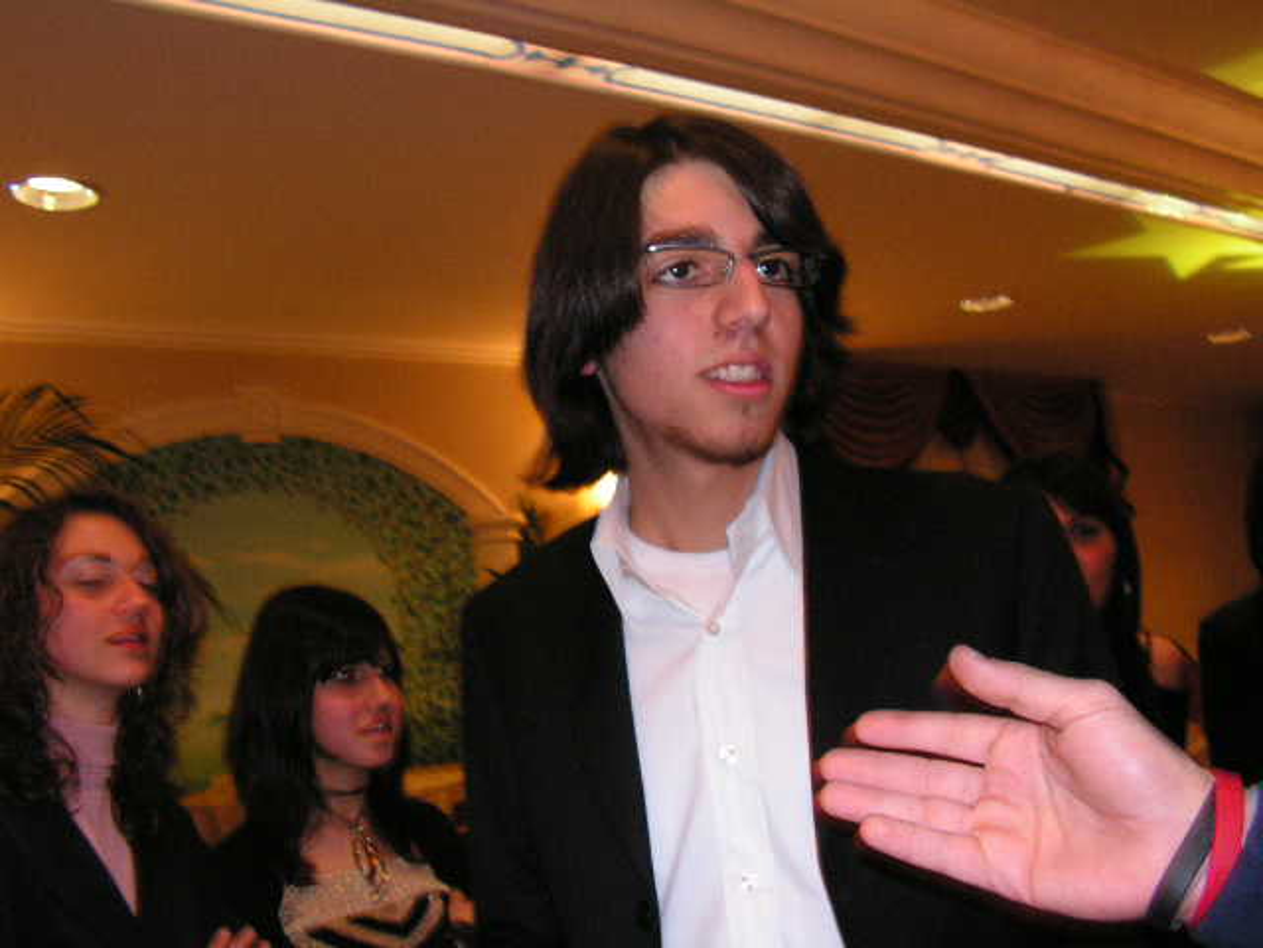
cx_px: 632
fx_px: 1313
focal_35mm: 36
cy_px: 474
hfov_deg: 51.4
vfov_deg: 39.7
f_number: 3.2
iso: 200
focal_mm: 6
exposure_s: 1/40
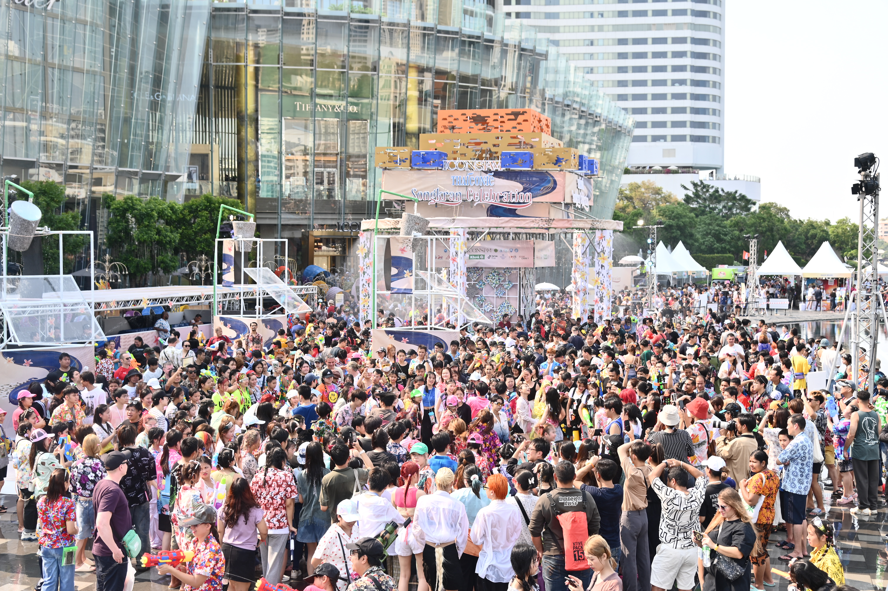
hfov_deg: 44.5
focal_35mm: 44
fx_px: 1085
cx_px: 444
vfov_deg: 30.5
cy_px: 296
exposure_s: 1/125
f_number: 6.3
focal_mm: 44
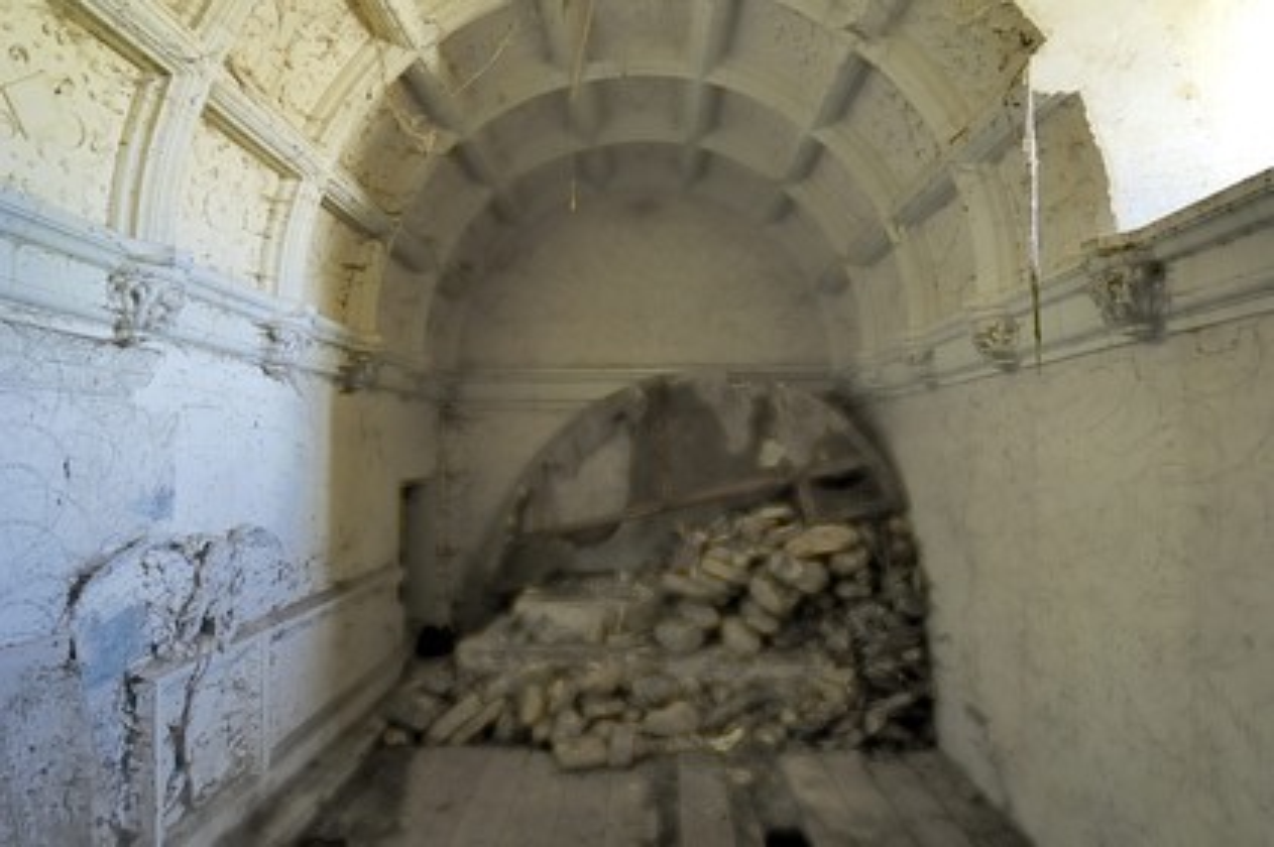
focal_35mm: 18
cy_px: 424
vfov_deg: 67.3
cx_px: 637
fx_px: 636
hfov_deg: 90.0
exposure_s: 4.5
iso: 100
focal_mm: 12
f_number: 8
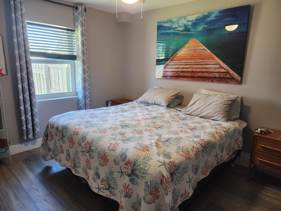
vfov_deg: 58.9
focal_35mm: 23
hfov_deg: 73.9
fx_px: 187
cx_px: 140
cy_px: 106
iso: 400
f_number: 1.8
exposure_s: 1/120
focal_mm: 6.4
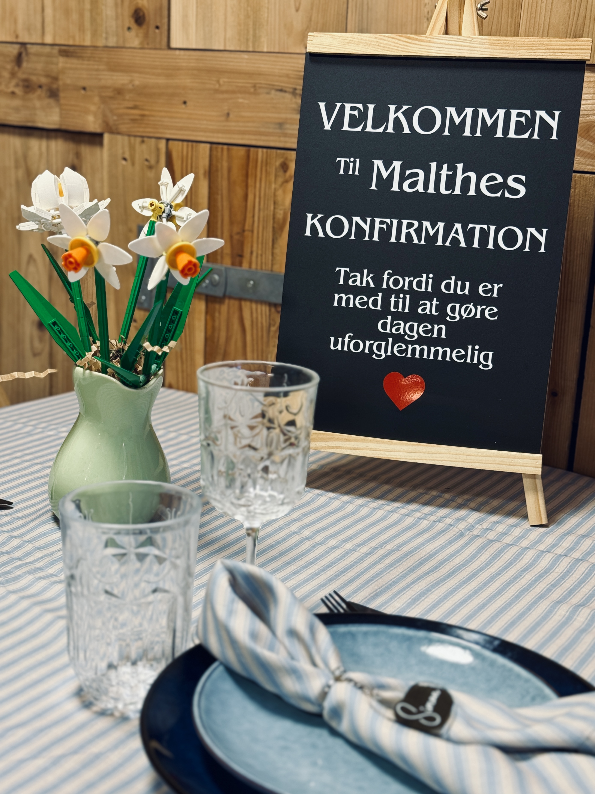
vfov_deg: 39.7
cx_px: 298
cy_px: 397
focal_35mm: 48
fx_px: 1100
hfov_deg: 30.3
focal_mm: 6.86
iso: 160
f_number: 1.78
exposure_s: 1/60
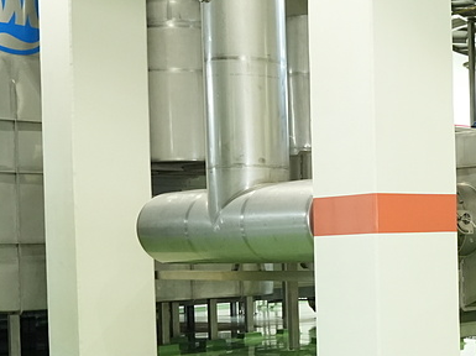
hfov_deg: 22.9
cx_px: 675
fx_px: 989
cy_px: 250
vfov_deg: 20.3
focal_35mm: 72
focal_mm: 24
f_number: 4
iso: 3200
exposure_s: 1/160
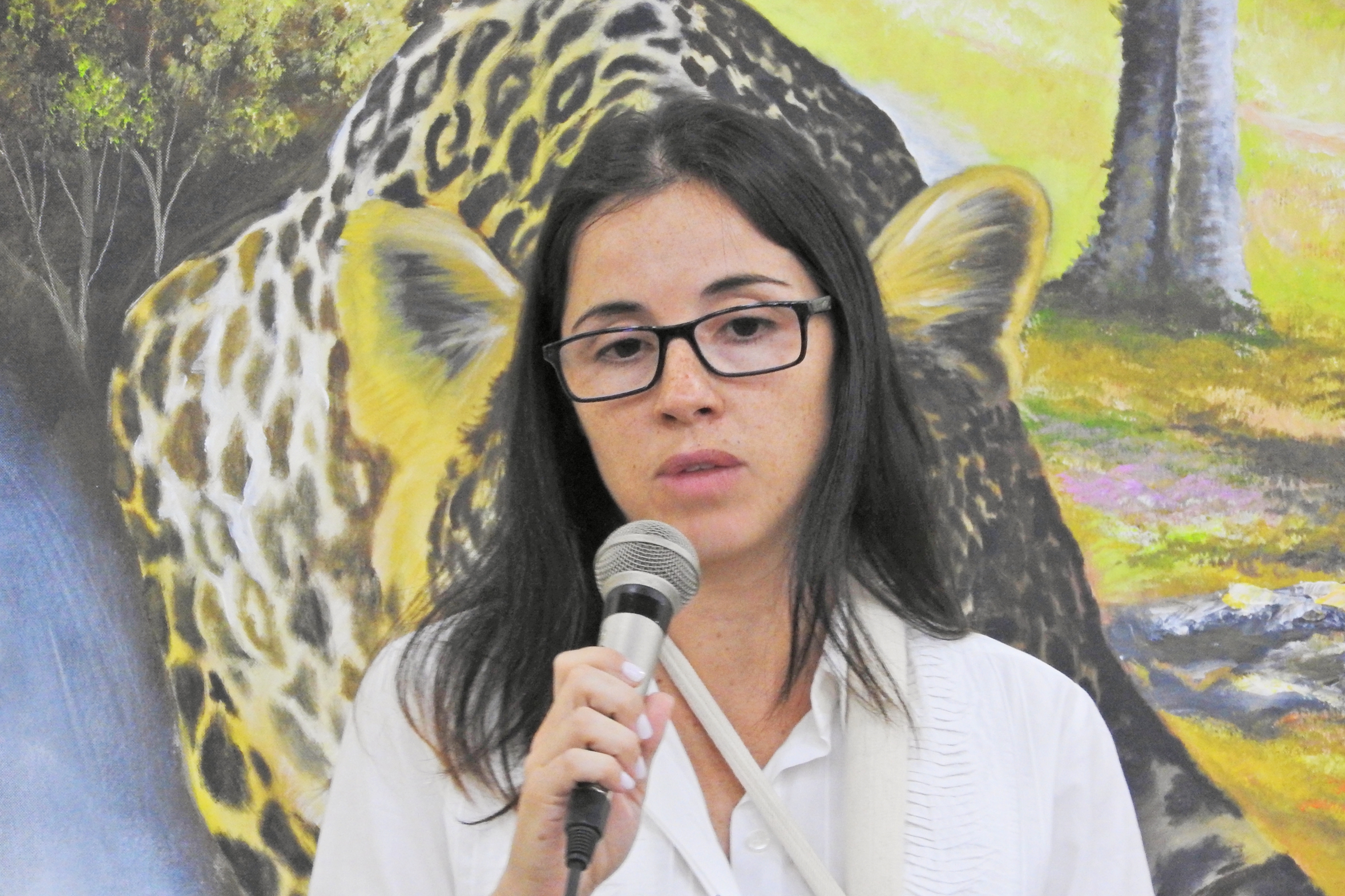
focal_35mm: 344
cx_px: 673
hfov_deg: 6.0
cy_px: 501
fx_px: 12850
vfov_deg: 4.0
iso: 800
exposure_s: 1/15
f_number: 5.5
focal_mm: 59.1
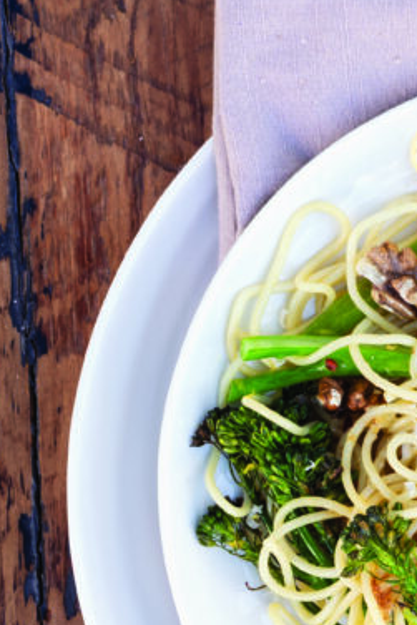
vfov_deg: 14.2
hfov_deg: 9.3
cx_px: 575
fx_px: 2500
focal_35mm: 144
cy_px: 327
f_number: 10
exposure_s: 1/6
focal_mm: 47
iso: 100
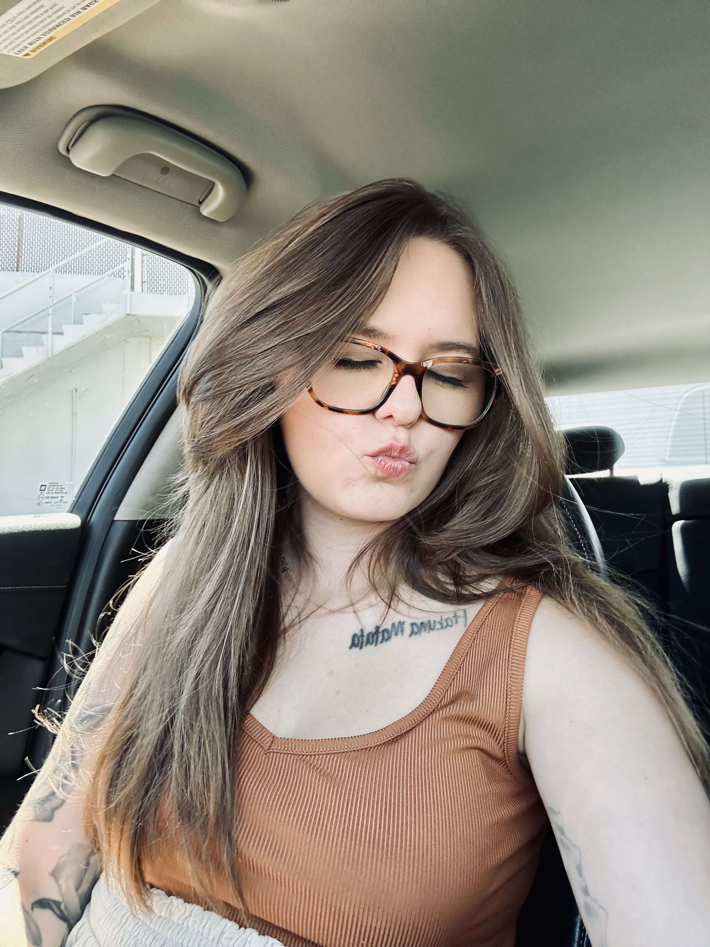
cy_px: 474
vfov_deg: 73.9
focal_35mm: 23
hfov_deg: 58.9
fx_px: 629
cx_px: 355
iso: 80
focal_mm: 2.69
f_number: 1.9
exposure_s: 1/69
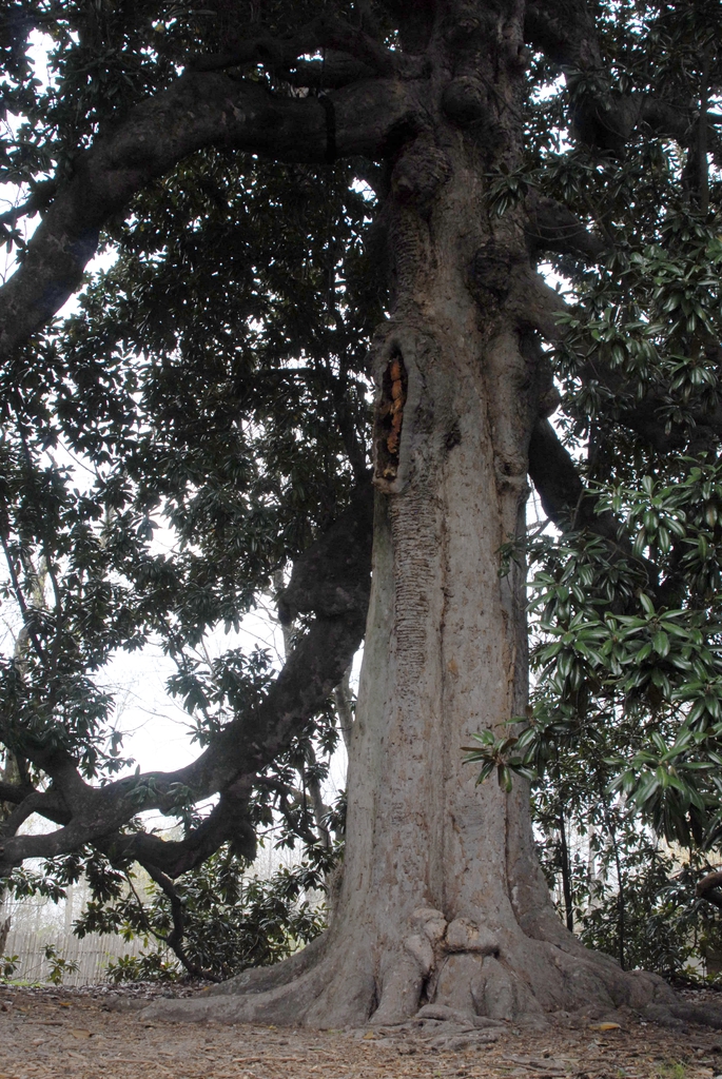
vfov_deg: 46.4
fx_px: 1260
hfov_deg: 32.0
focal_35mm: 42
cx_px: 361
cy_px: 540
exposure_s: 1/180
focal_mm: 28
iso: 400
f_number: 7.1
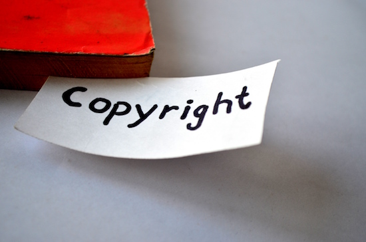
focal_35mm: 72
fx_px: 730
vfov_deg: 18.8
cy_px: 121
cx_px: 183
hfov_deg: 28.1
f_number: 5.6
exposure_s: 1/250
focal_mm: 48
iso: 400
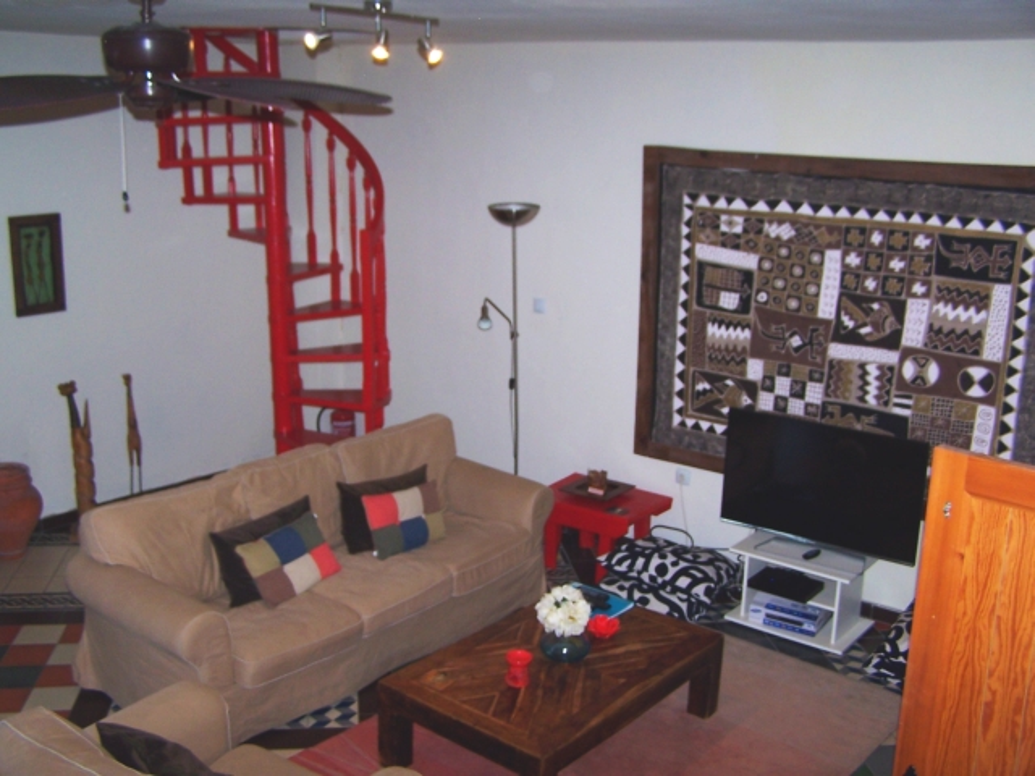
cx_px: 518
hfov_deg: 49.0
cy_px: 388
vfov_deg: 37.7
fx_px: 1136
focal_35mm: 38
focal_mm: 6.3
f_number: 2.8
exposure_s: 1/60
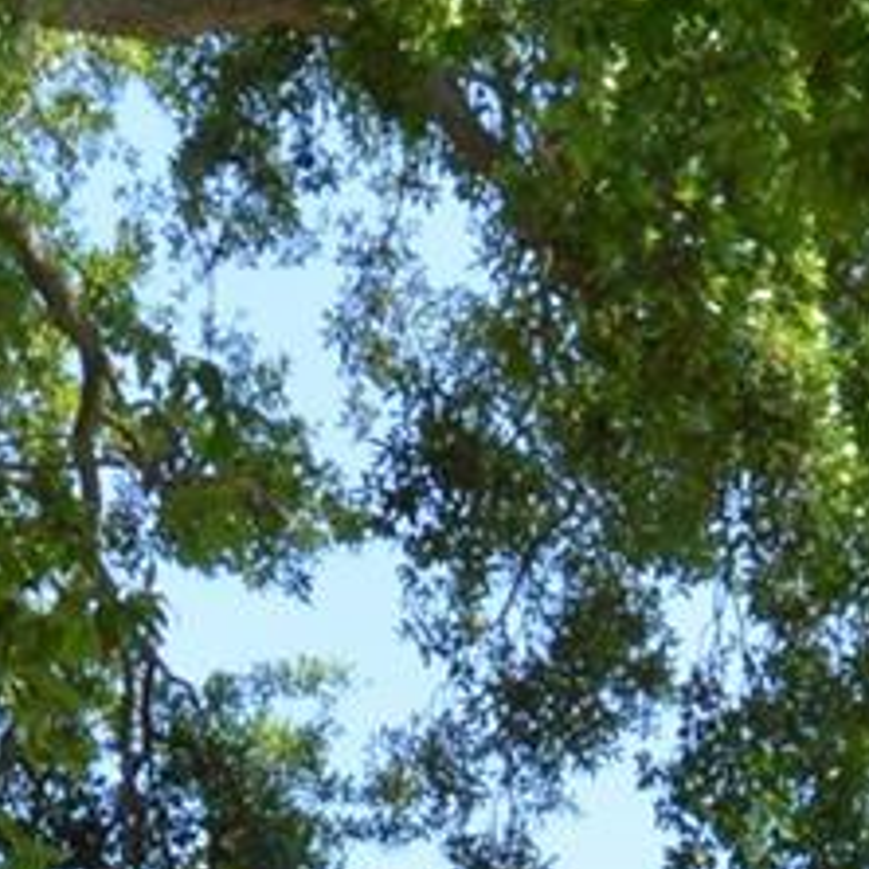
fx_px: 3124
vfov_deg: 12.9
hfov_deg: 15.7
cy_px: 1944
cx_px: 705
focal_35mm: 110
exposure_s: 1/100
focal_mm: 12
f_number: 11
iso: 200
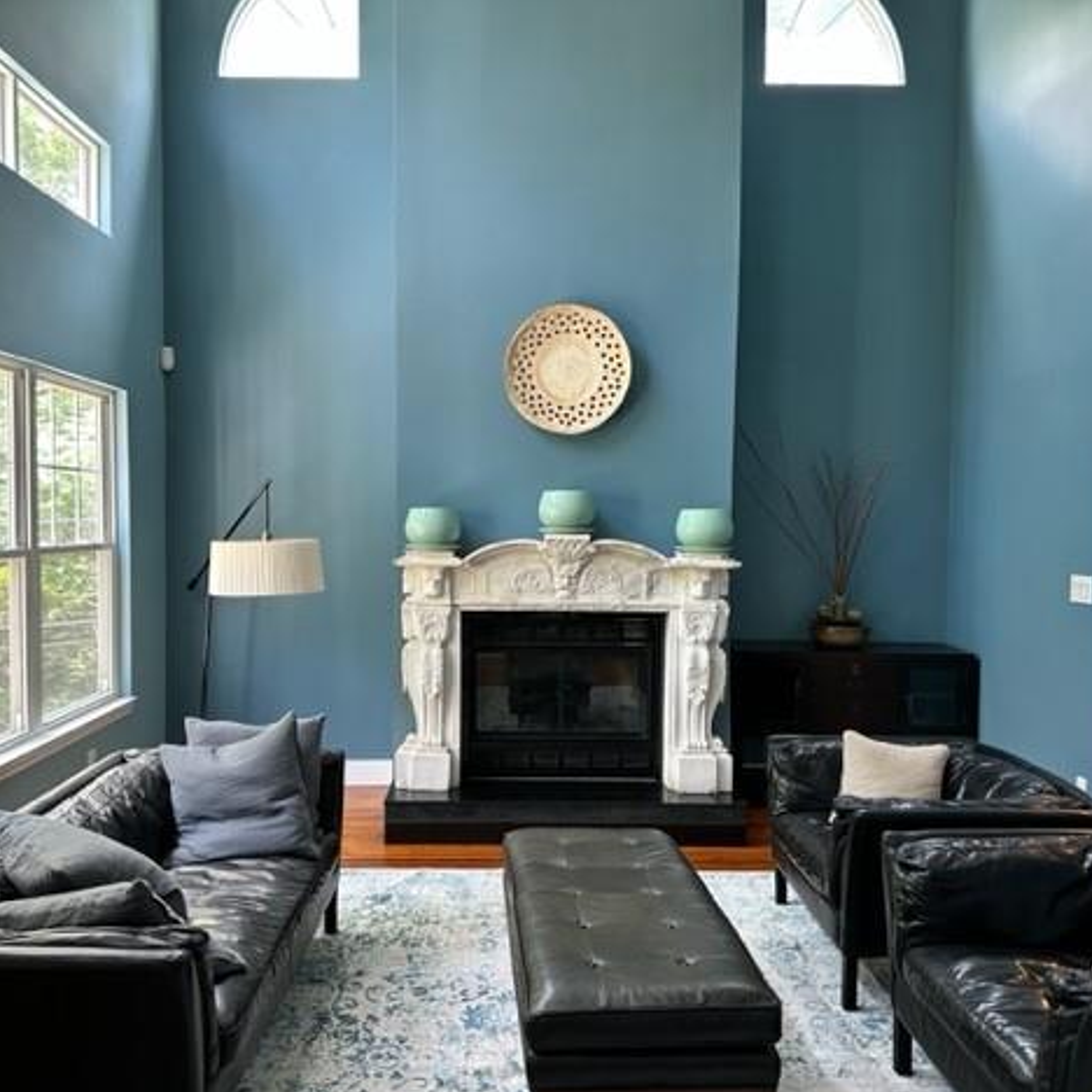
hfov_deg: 55.6
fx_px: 1035
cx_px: 518
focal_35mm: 29
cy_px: 555
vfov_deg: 55.6
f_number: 1.78
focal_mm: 6.86
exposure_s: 1/60
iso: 125
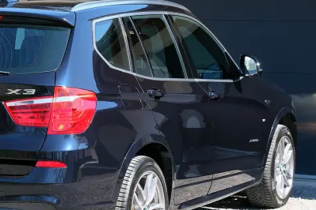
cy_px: 129
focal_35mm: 133
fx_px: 1167
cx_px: 73
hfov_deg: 15.3
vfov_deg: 10.3
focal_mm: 55
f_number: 5.6
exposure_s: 1/240
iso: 320
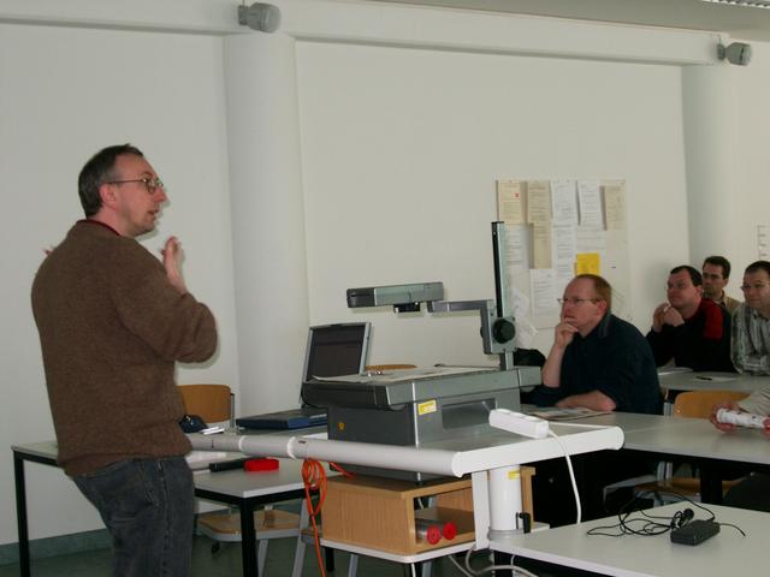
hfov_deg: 31.7
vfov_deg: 24.0
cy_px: 288
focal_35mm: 61
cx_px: 385
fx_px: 1357
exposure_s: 1/60
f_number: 3.4
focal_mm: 12.6
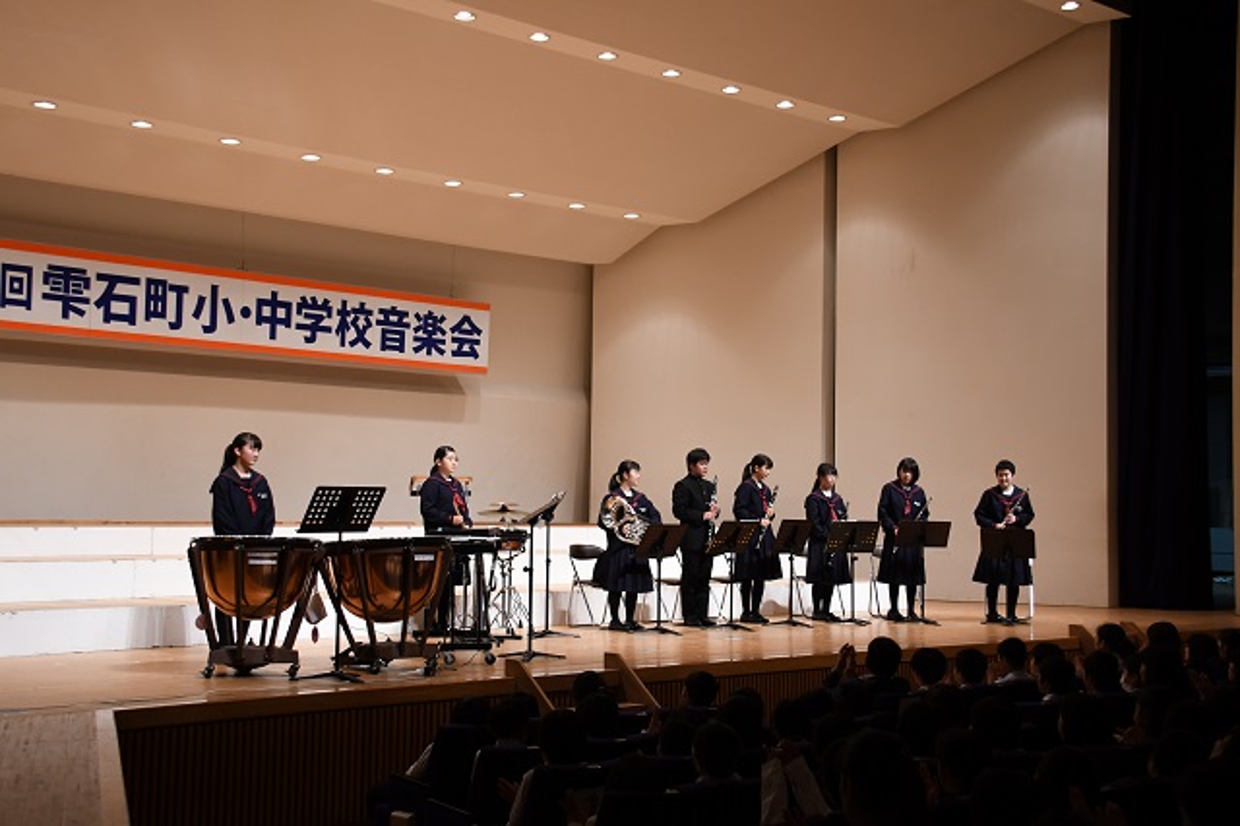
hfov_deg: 38.2
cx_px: 620
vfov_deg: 26.0
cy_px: 413
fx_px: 1790
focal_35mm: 52
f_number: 5
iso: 1000
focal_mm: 35
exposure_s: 1/100
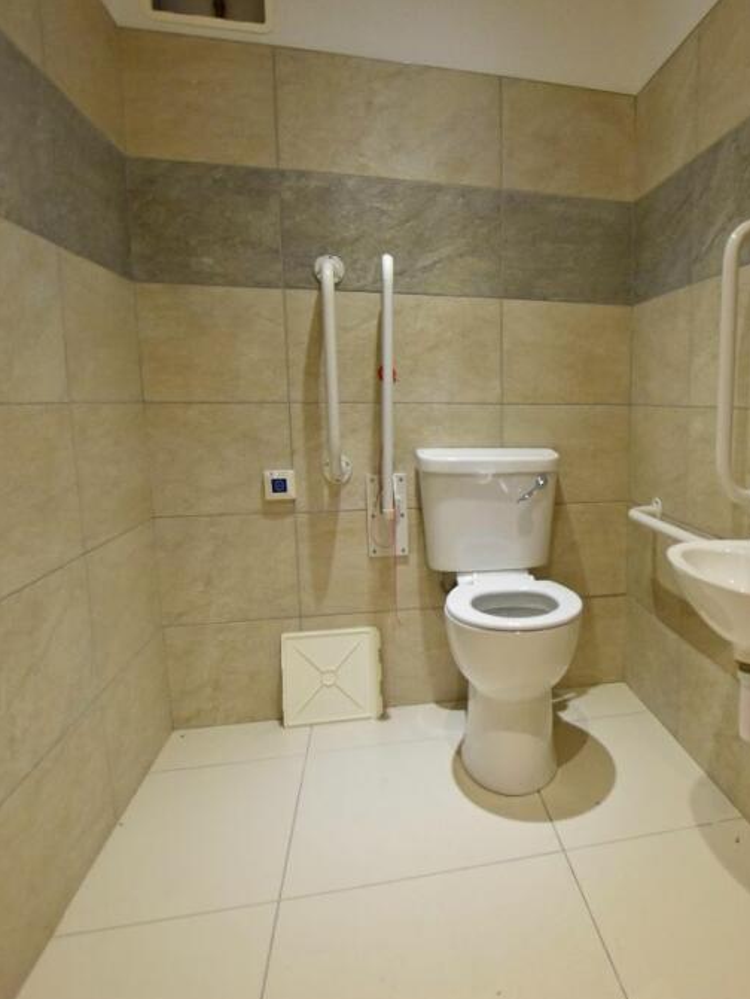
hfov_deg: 57.8
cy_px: 505
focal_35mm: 22
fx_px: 635
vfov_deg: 76.4
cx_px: 567
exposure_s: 1/125
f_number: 3.5
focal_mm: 10
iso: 900
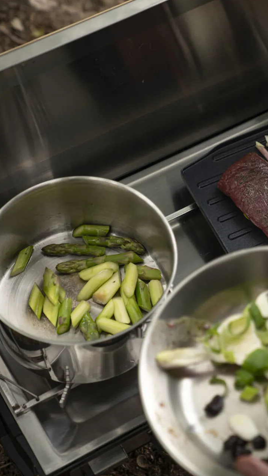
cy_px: 238
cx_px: 273
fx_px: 1377
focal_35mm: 109
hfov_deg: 11.0
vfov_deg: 19.6
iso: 200
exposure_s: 1/250
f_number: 2.8
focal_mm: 69
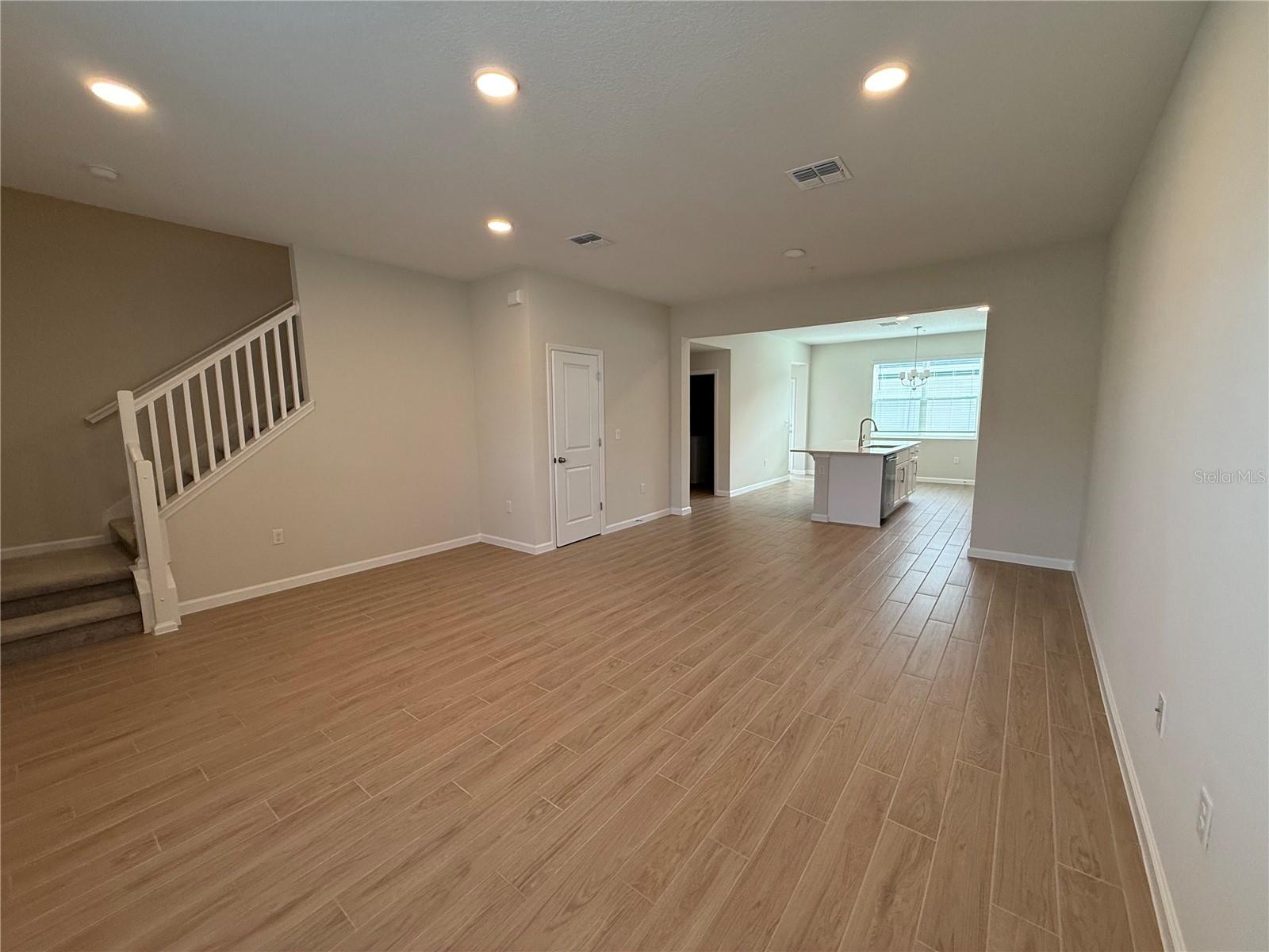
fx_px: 513
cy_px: 476
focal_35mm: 14
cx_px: 634
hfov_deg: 102.1
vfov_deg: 85.7
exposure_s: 1/120
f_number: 2.2
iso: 200
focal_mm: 2.22
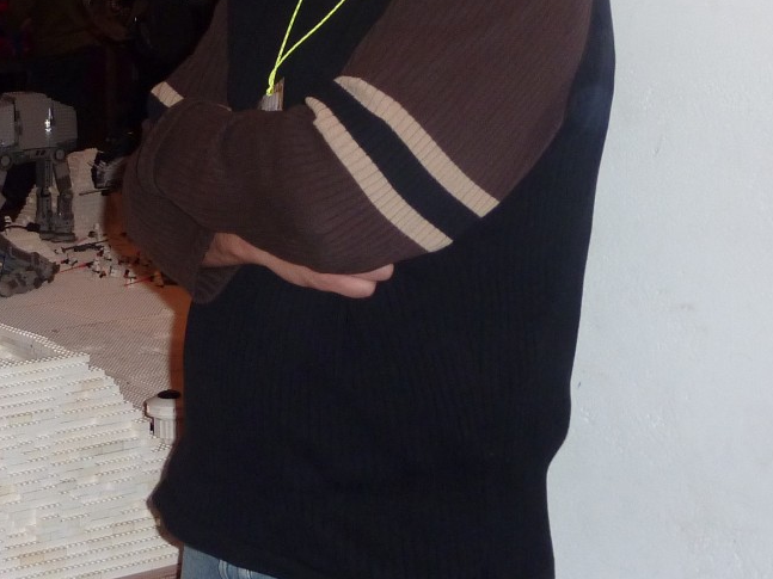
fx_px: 1987
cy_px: 1
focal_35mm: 89
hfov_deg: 21.3
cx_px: 7
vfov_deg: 16.3
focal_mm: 6.5
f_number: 3.6
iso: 200
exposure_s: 1/60
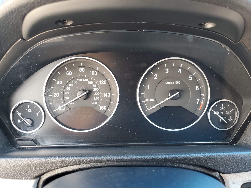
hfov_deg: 67.3
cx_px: 126
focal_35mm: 26
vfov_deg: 53.1
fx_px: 189
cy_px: 94
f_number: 1.5
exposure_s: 1/60.2
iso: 72
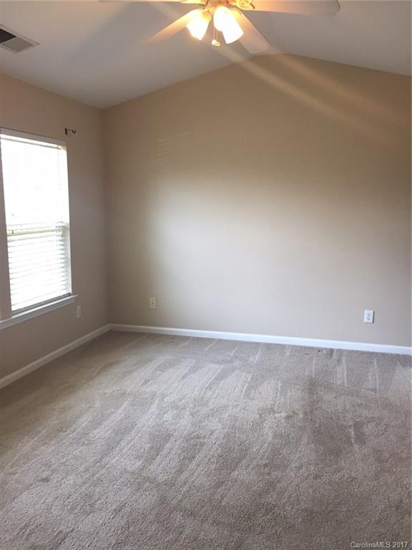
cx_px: 206
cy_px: 275
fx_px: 460
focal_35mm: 29
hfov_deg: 48.2
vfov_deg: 61.7
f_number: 2.2
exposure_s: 1/30
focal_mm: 4.15
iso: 32
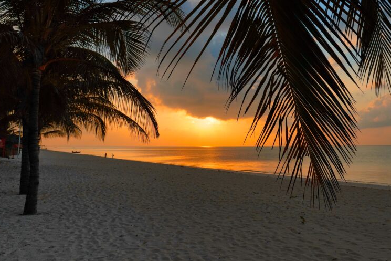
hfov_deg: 56.8
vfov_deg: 39.6
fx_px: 358
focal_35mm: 33
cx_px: 236
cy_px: 93
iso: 640
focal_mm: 24
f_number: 8
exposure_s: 1/3200
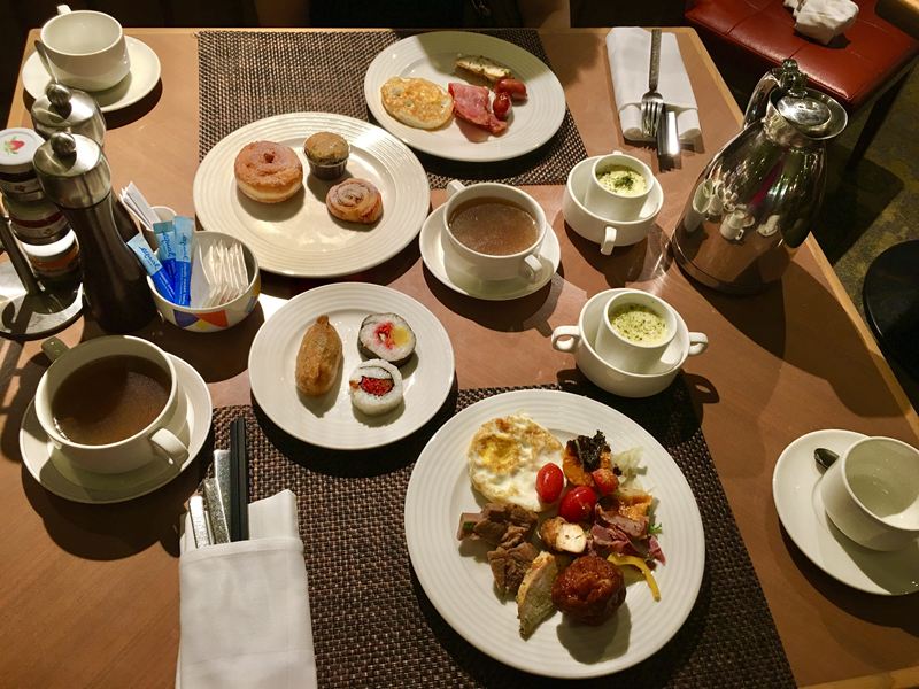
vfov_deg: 48.2
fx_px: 770
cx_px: 460
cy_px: 344
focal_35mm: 29
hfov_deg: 61.7
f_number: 2.2
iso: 40
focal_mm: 4.15
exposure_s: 1/15
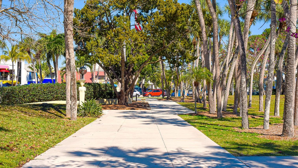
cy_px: 90
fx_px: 435
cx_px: 148
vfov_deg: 21.8
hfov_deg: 37.8
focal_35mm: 55
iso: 800
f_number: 16
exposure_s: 1/1000
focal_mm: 50
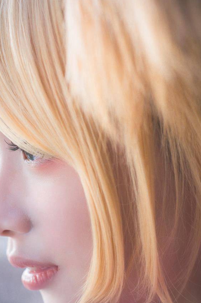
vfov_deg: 19.3
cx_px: 88
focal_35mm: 106
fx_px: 890
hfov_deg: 12.9
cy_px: 160
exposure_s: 1/800
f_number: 3.2
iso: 800
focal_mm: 50
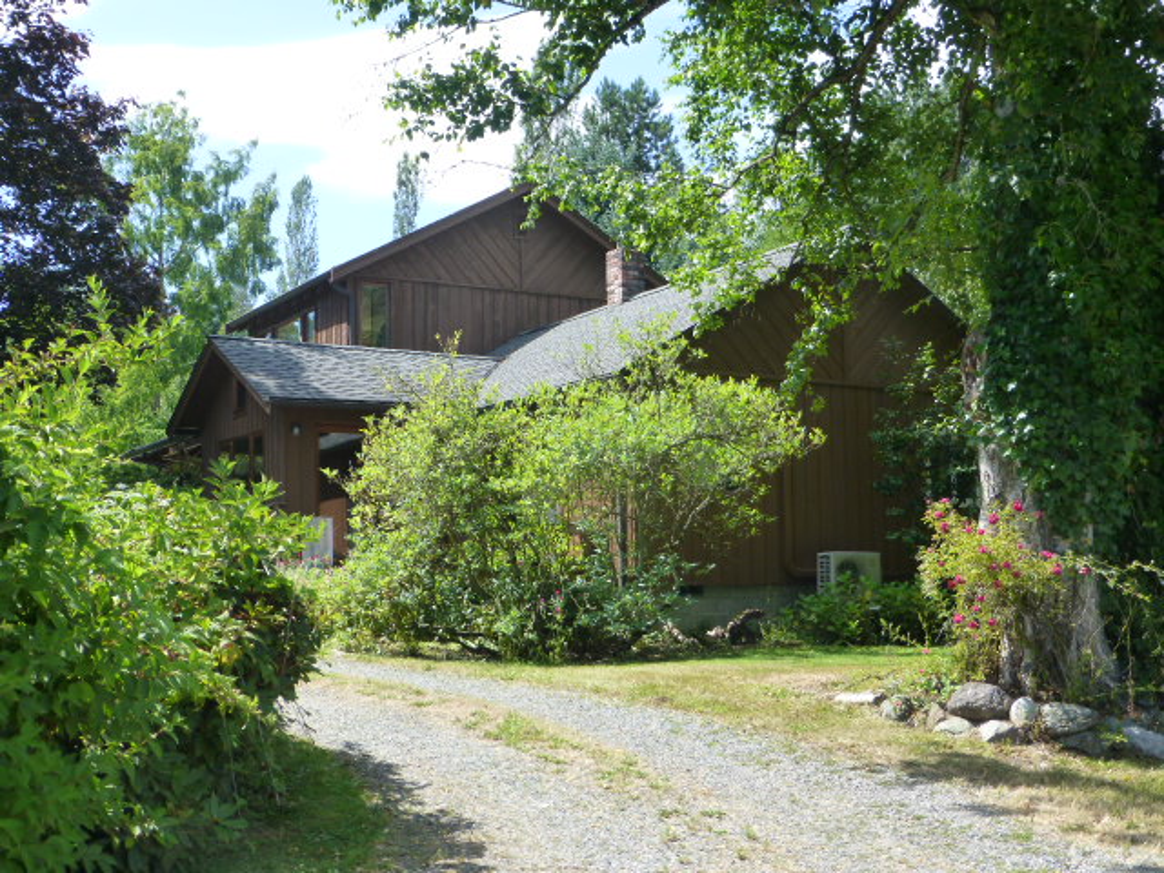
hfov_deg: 42.9
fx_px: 1480
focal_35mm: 44
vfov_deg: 32.9
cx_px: 582
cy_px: 436
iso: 160
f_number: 4.1
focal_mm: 7.9
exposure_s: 1/320
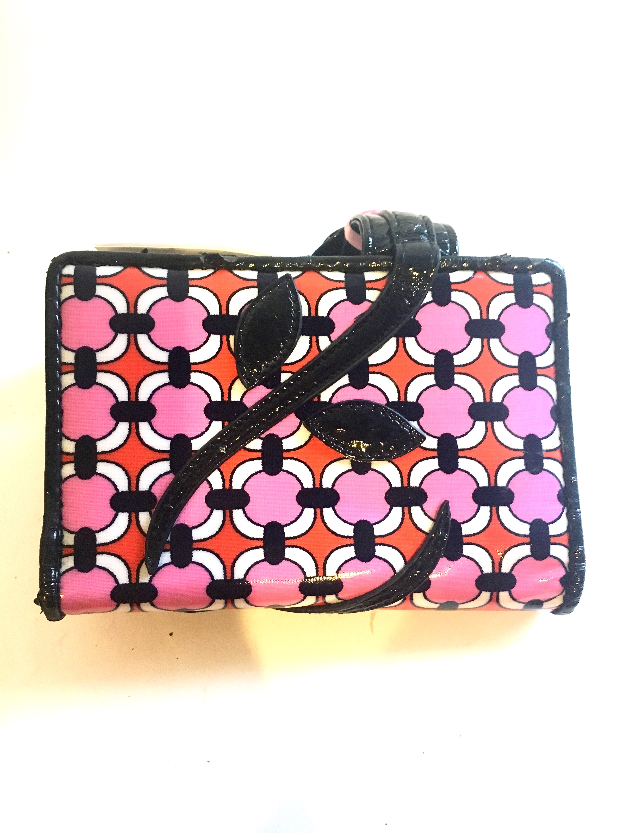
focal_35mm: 29
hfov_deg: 48.2
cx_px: 312
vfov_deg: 61.7
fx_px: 698
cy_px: 416
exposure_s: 1/17
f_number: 2.2
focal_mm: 4.15
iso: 200
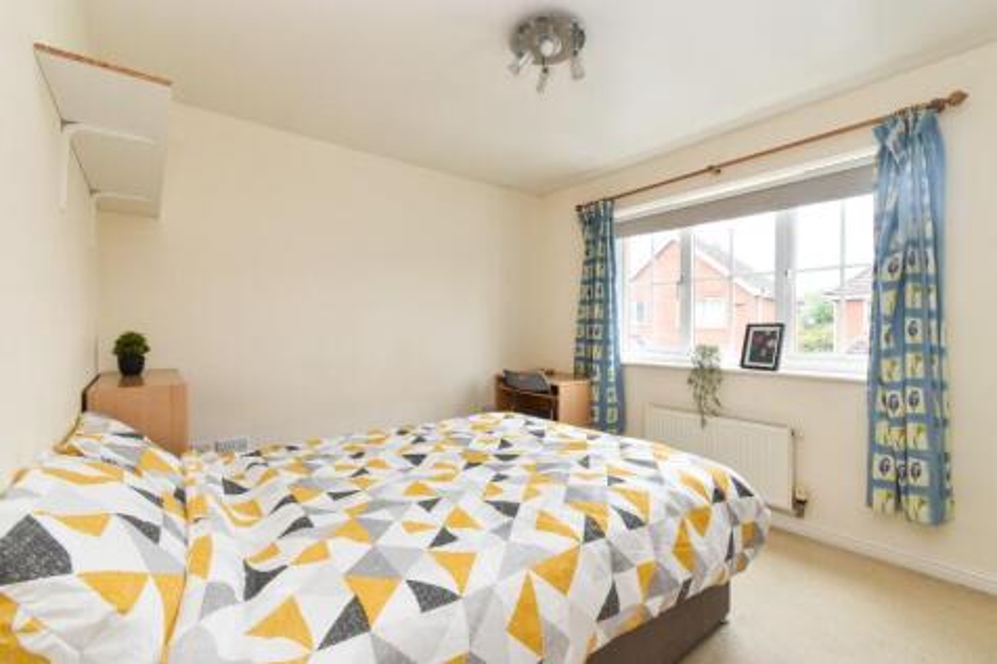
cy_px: 332
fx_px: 415
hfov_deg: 100.4
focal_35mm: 15
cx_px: 498
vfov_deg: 77.3
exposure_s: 1/20
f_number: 9
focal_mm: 10
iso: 200
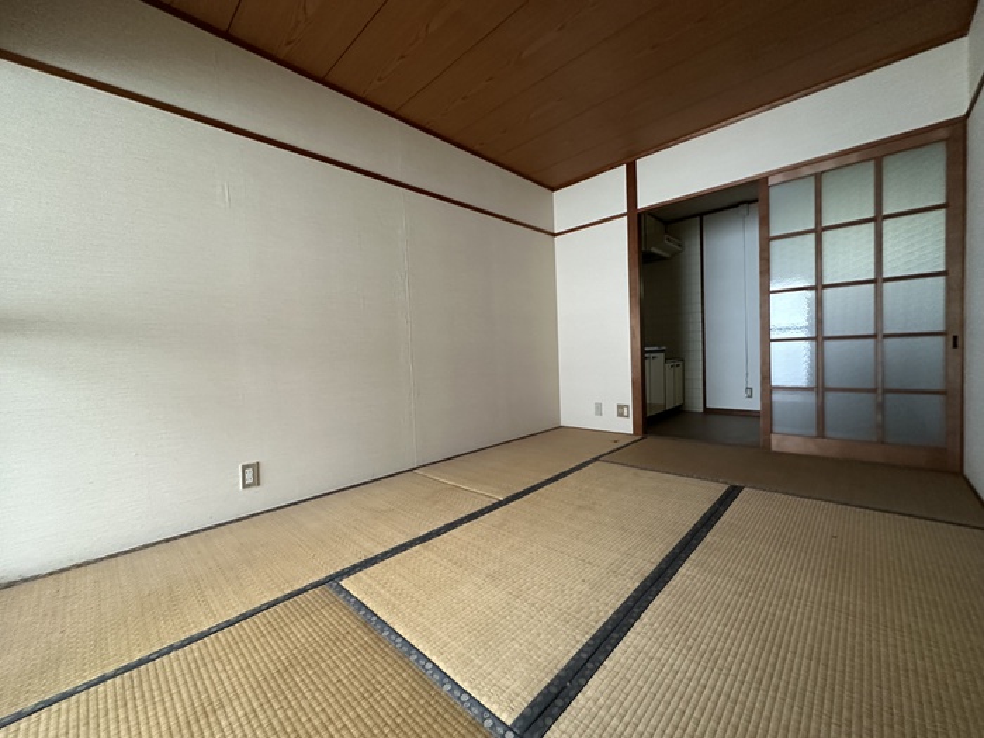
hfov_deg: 102.1
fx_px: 398
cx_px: 492
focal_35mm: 14
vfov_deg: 85.7
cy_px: 369
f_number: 2.2
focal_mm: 2.22
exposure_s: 1/60
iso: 800
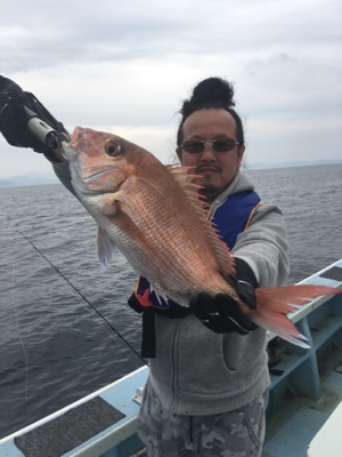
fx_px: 382
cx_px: 171
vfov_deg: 61.7
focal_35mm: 29
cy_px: 228
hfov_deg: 48.2
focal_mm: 4.15
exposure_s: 1/265
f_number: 2.2
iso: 25
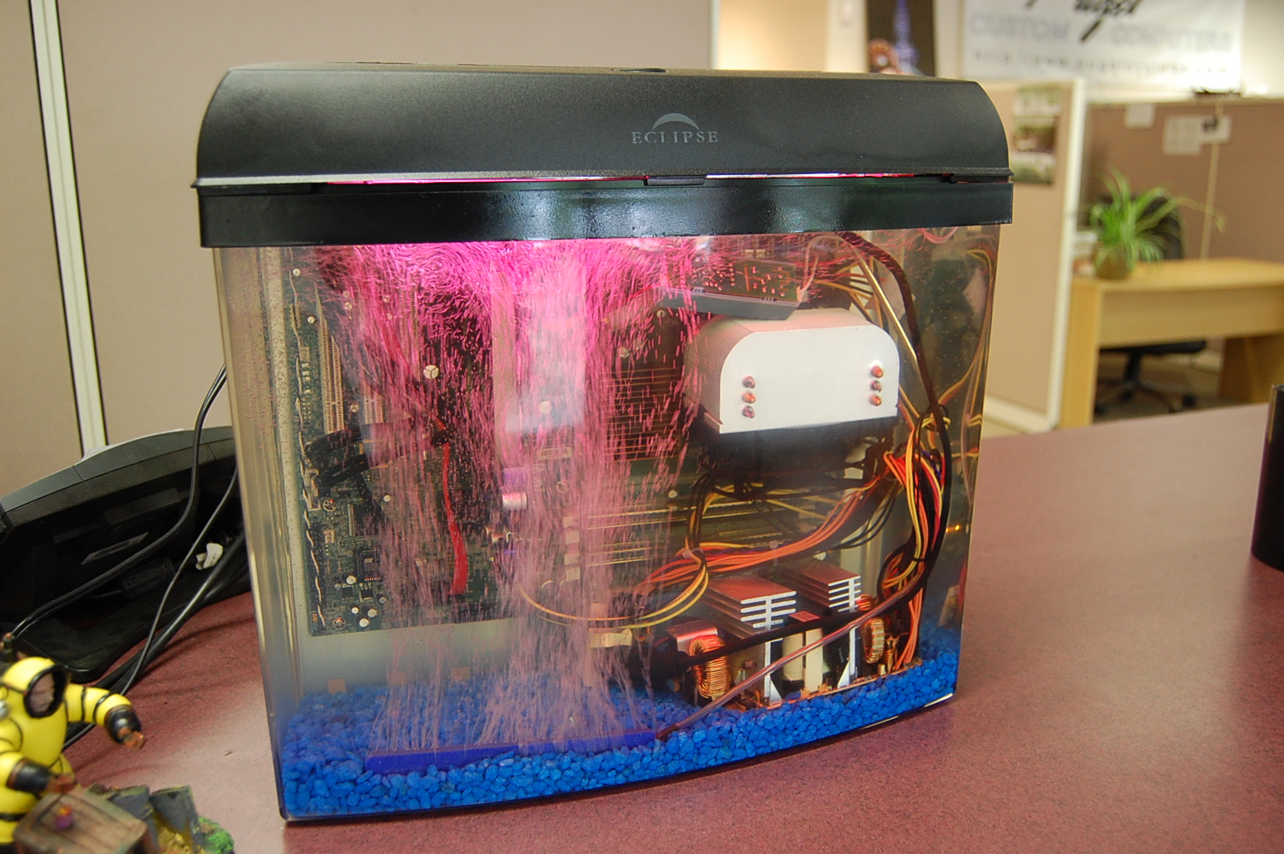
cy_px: 427
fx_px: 1069
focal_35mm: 30
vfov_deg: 43.5
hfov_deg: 62.0
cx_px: 642
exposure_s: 1/25
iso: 800
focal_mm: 20
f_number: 3.8
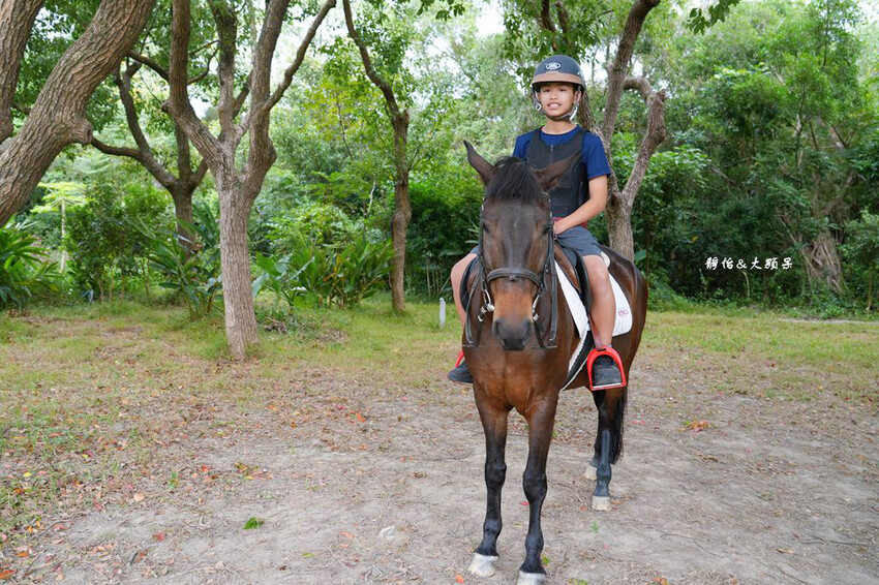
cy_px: 292
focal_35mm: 31
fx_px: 757
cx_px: 440
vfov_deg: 42.3
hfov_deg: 60.3
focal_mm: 31
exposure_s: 1/60
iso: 160
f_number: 5
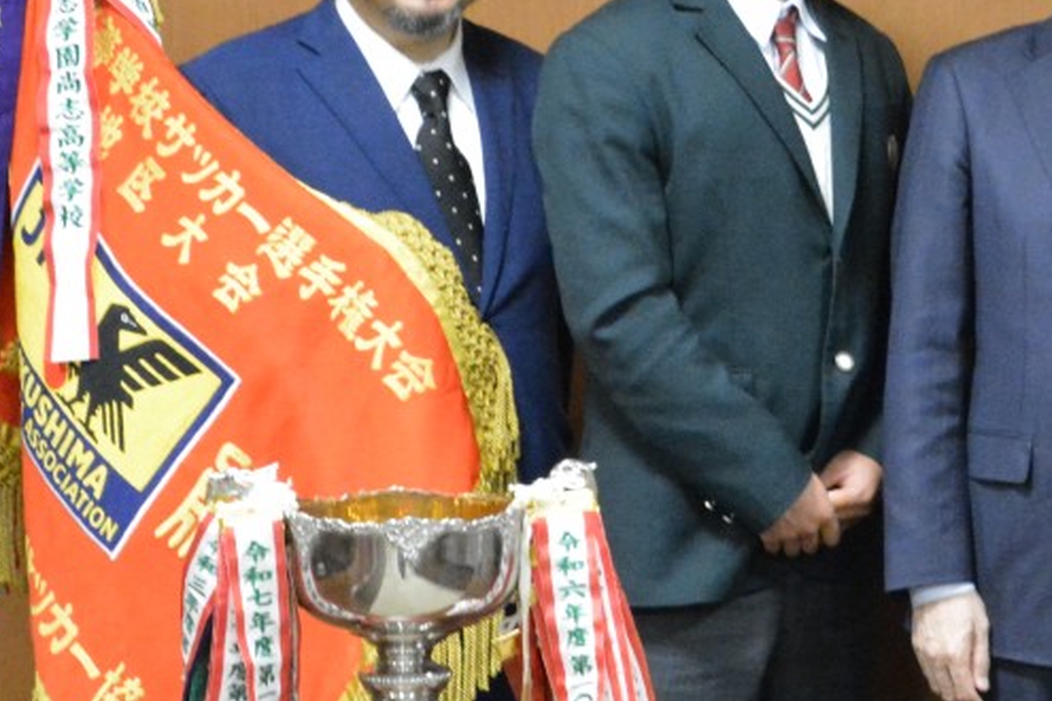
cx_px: 1012
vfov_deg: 10.3
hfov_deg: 15.2
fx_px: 3876
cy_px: 255
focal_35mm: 133
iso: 6400
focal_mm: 27
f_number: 5.6
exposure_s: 1/100
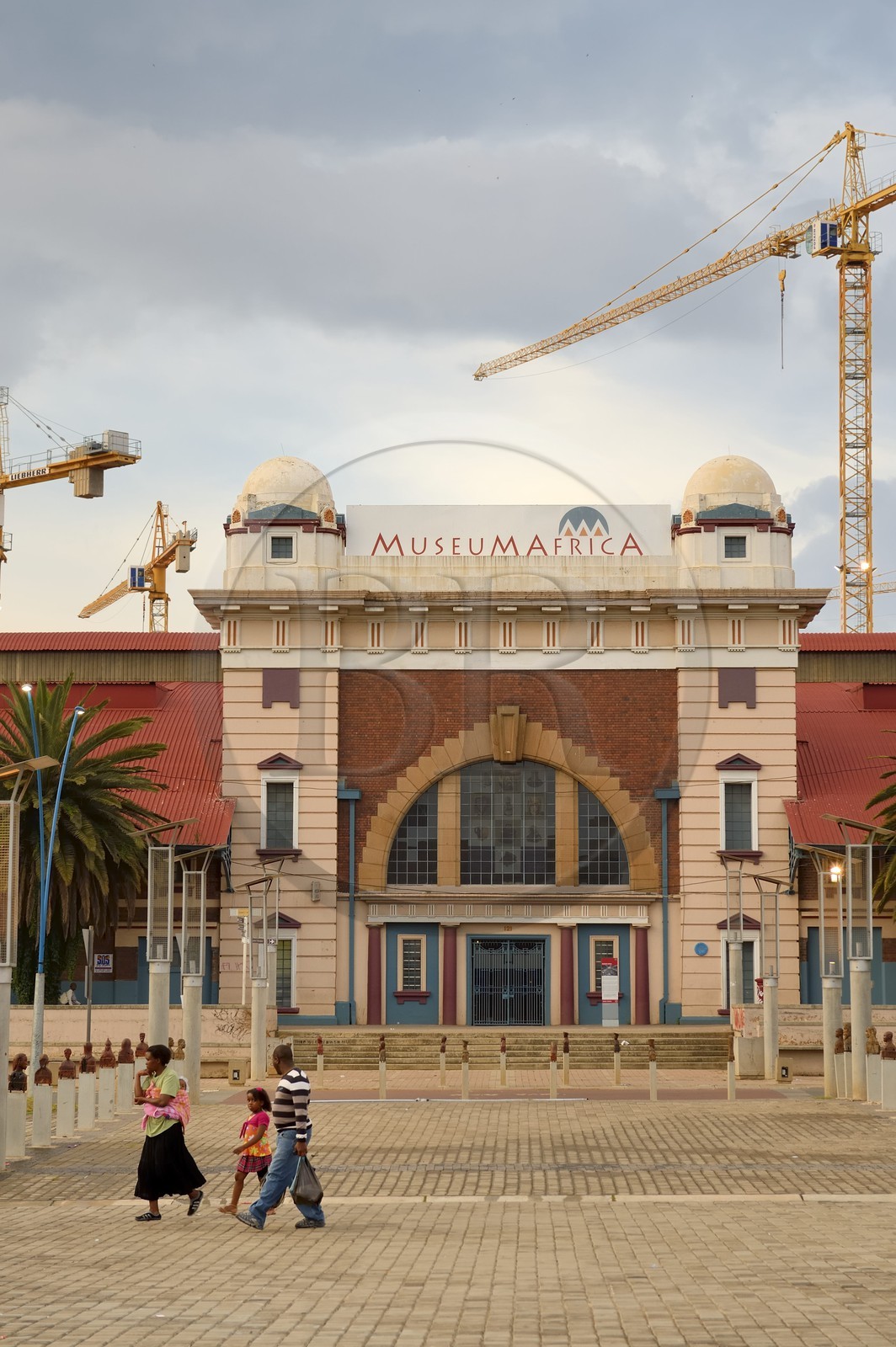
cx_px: 448
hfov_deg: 19.4
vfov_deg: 28.9
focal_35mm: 70
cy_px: 674
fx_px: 2618
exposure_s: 1/125
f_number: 7.1
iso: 400
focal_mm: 70
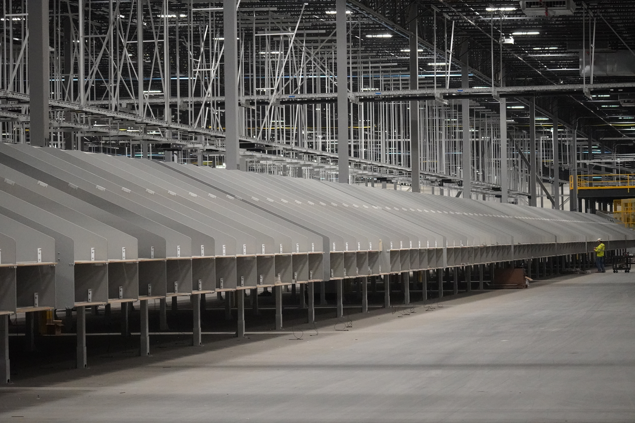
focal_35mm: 105
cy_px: 212
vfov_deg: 13.0
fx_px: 1852
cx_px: 318
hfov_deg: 19.5
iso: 6400
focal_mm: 70
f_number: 4.5
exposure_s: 1/160
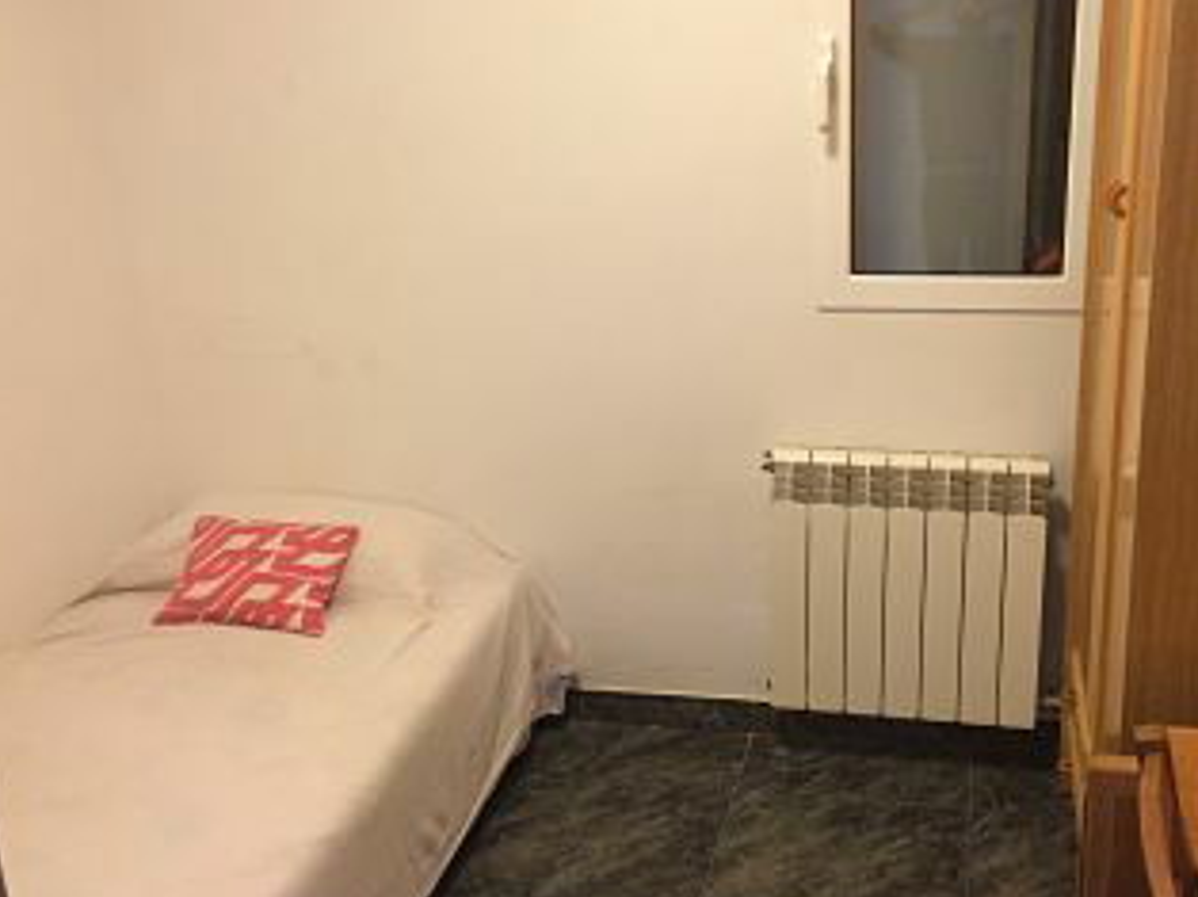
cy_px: 412
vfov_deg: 38.6
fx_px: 1280
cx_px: 744
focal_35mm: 37
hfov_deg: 49.7
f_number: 2.2
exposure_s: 1/33
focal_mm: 4.15
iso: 250
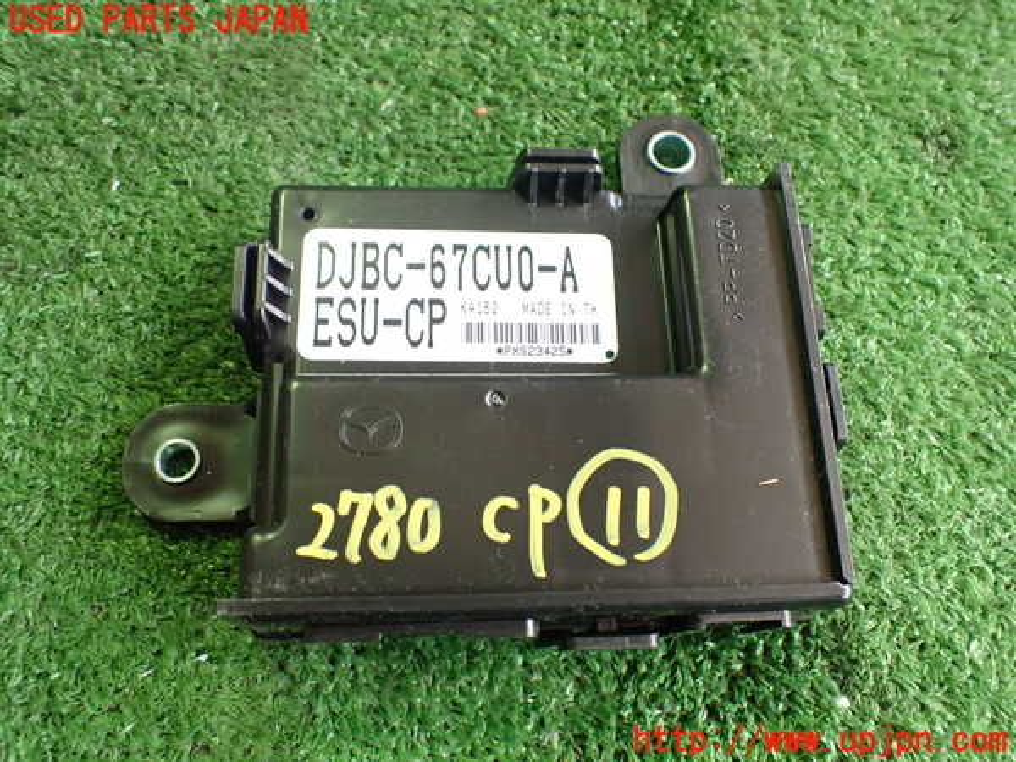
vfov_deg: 46.8
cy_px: 381
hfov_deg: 60.0
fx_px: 881
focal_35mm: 30
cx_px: 508
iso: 800
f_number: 2.3
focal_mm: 5.4
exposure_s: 1/100
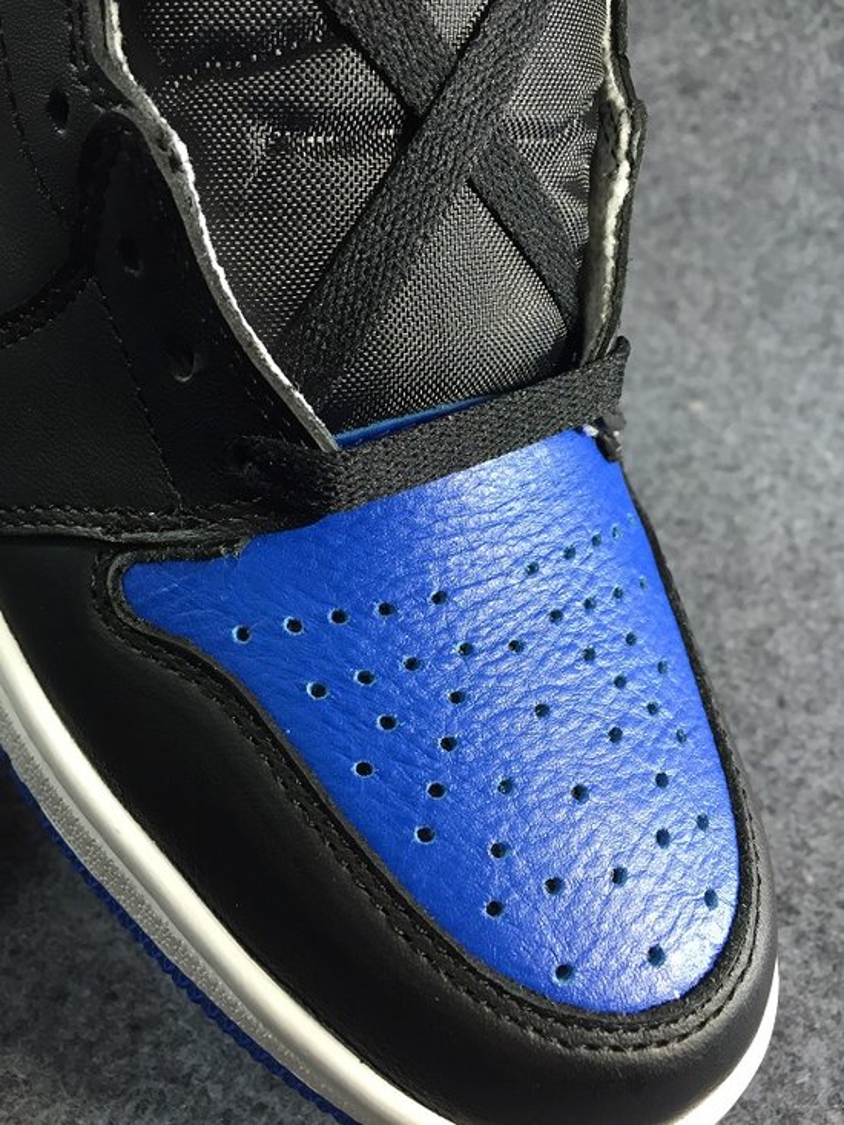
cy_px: 562
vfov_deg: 61.7
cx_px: 422
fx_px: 942
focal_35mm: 29
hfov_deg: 48.2
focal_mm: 4.15
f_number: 2.2
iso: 100
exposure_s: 1/33
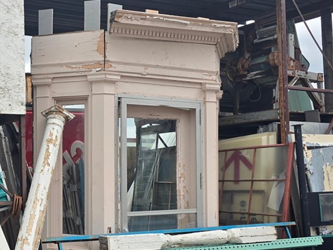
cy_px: 150
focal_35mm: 50
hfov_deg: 35.8
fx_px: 481
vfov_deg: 29.0
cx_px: 30
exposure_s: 1/199
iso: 12
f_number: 1.7
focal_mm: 6.3
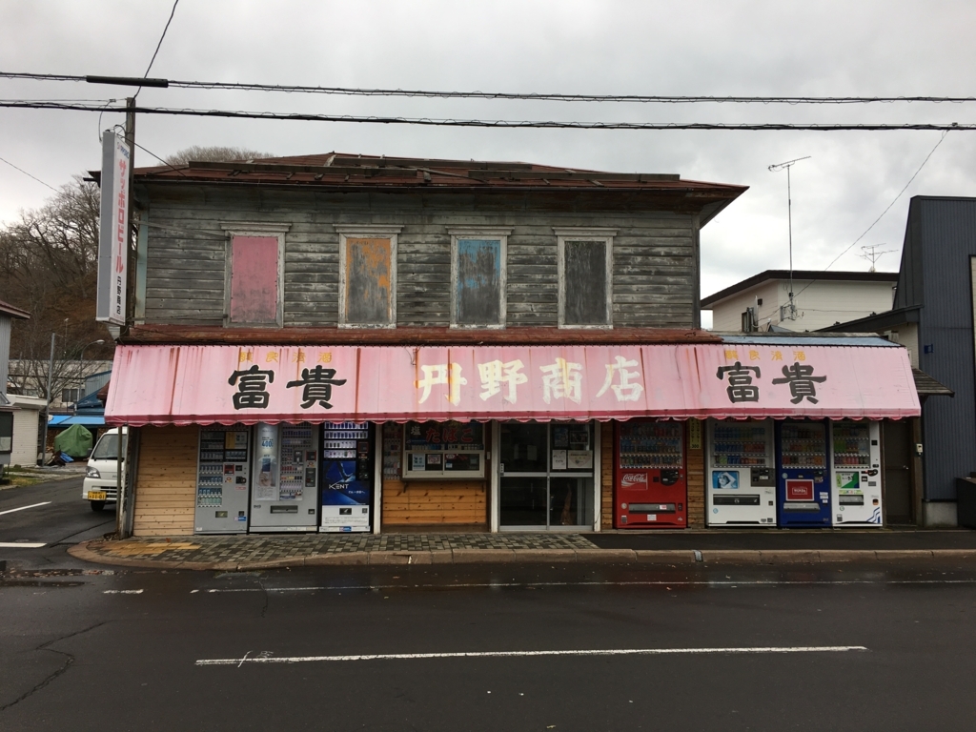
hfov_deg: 61.7
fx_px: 818
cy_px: 366
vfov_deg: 48.2
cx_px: 488
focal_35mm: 29
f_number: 2.2
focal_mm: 4.15
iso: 25
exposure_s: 1/244
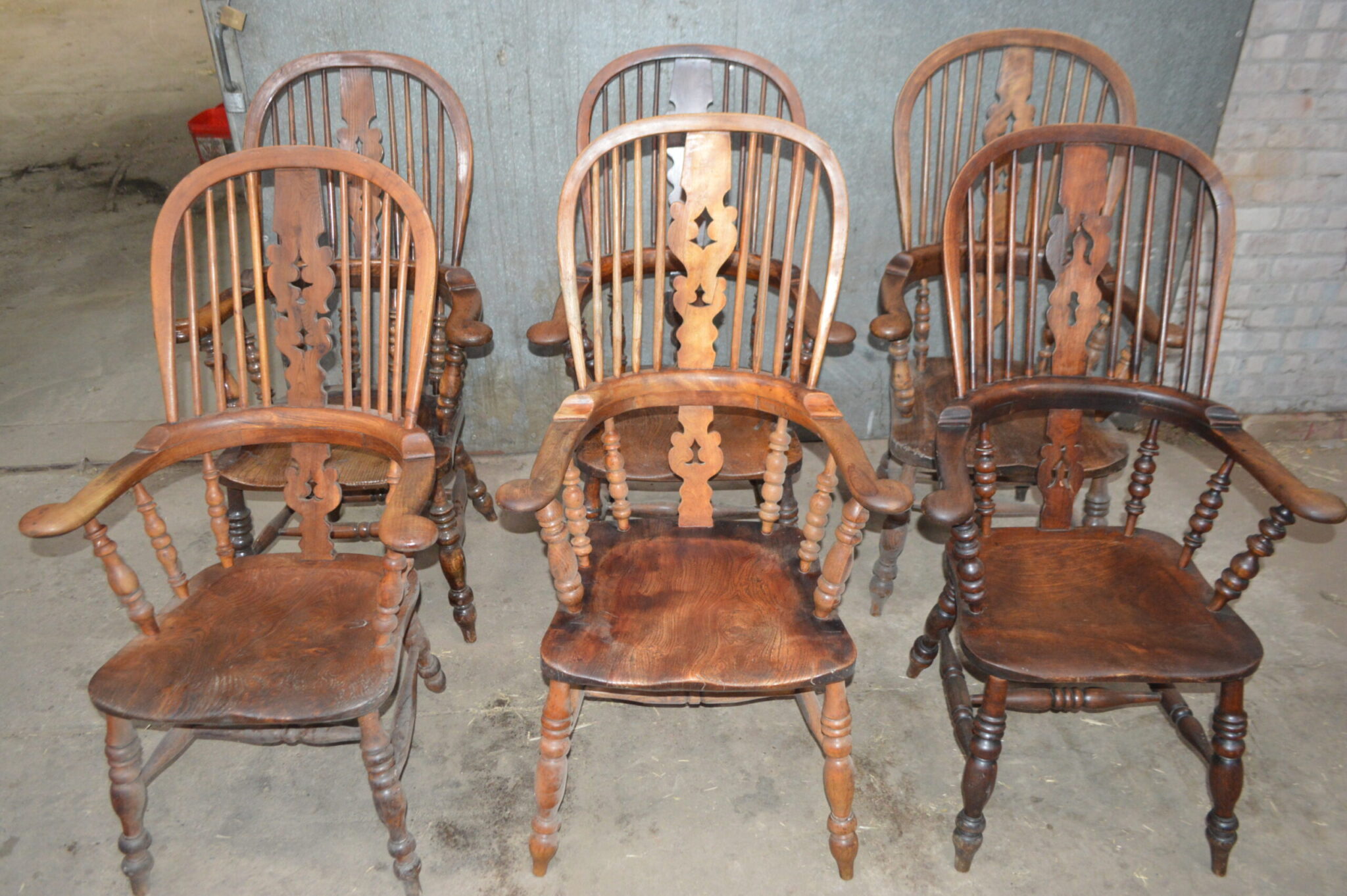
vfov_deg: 47.9
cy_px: 448
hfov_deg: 67.4
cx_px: 674
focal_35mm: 27
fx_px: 1009
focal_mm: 18
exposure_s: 1/60
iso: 1600
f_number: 3.5
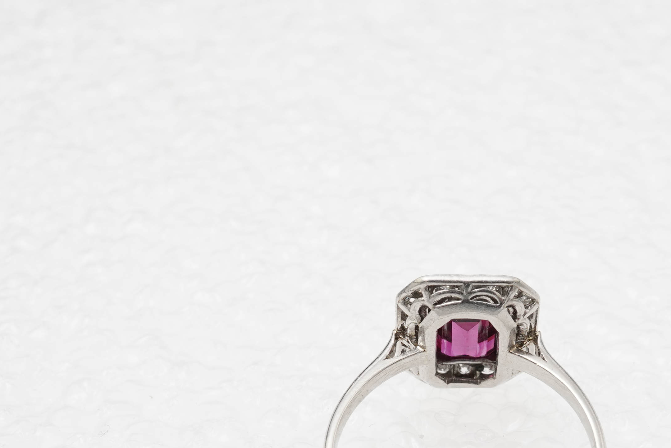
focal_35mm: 82
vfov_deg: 16.5
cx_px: 473
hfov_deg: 24.6
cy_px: 371
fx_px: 1528
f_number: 22
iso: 640
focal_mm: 30
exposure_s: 1/125
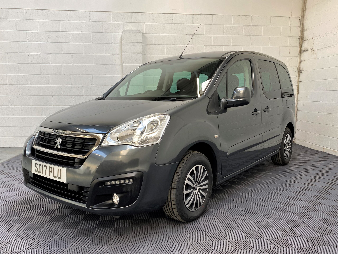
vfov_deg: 53.1
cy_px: 127
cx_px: 169
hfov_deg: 67.3
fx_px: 254
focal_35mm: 26
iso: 50
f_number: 1.8
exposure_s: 1/100
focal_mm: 4.25
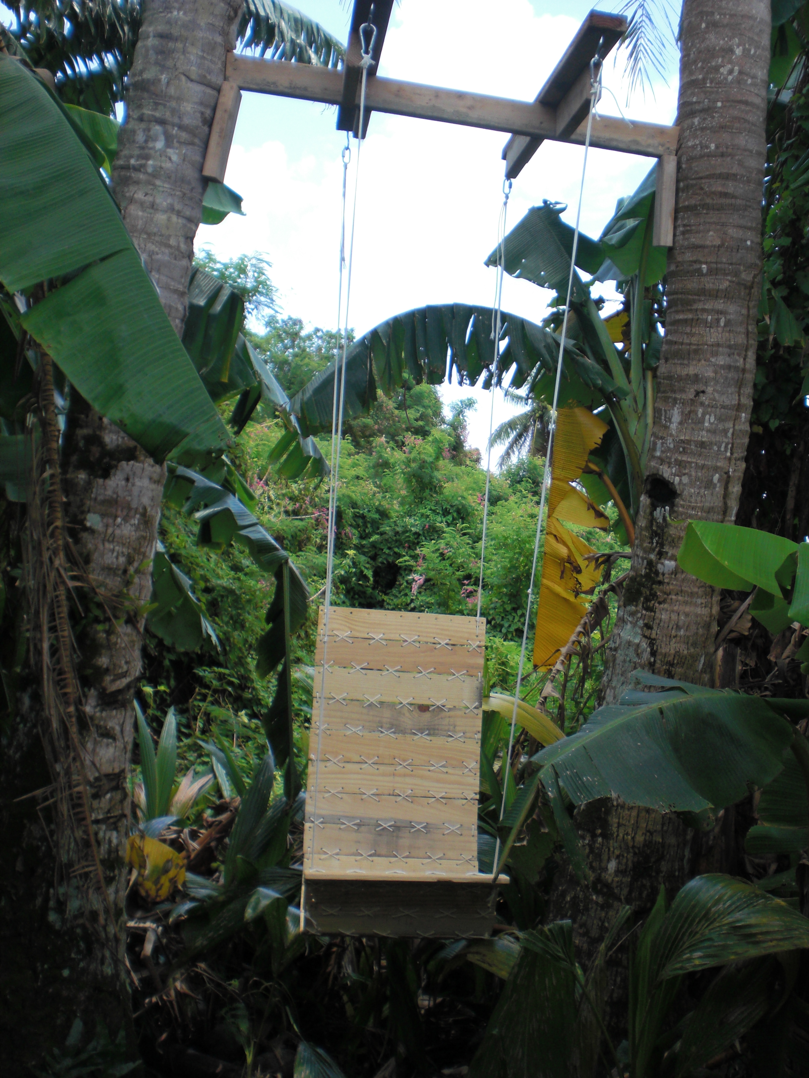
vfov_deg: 49.0
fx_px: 1184
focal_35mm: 38
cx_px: 404
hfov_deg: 37.7
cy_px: 539
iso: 64
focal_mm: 6.3
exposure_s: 1/400
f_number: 3.1
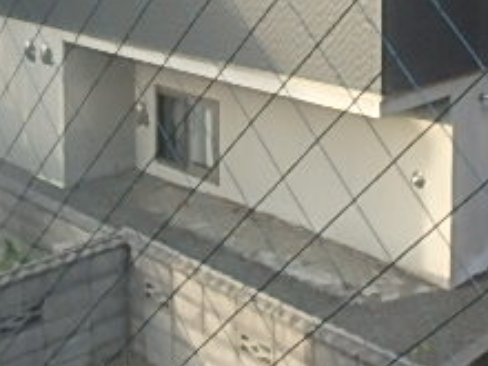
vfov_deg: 22.4
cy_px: -55
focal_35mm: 61
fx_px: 860
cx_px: 399
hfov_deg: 30.8
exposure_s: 1/60
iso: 125
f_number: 3.5
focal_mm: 3.7
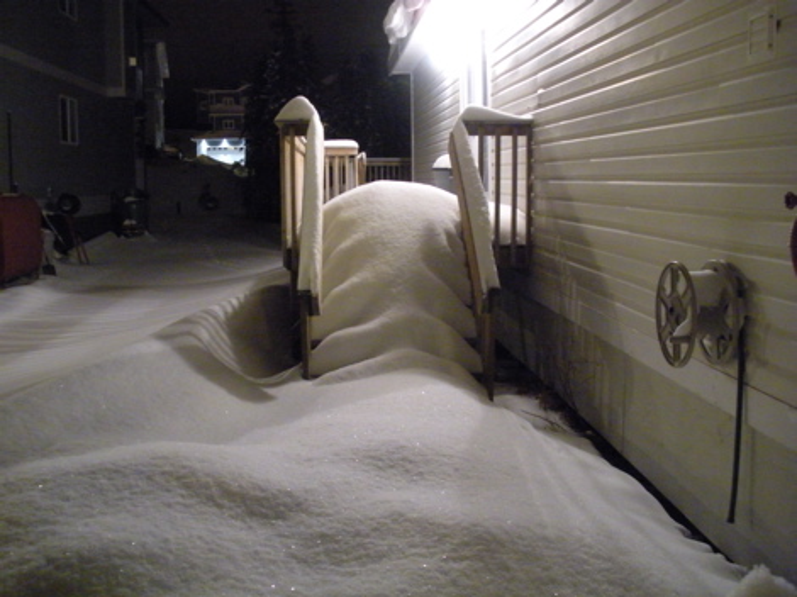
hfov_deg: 51.4
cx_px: 398
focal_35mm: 36
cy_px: 298
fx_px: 828
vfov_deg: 39.6
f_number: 3.5
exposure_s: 1/3
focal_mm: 6.3
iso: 800
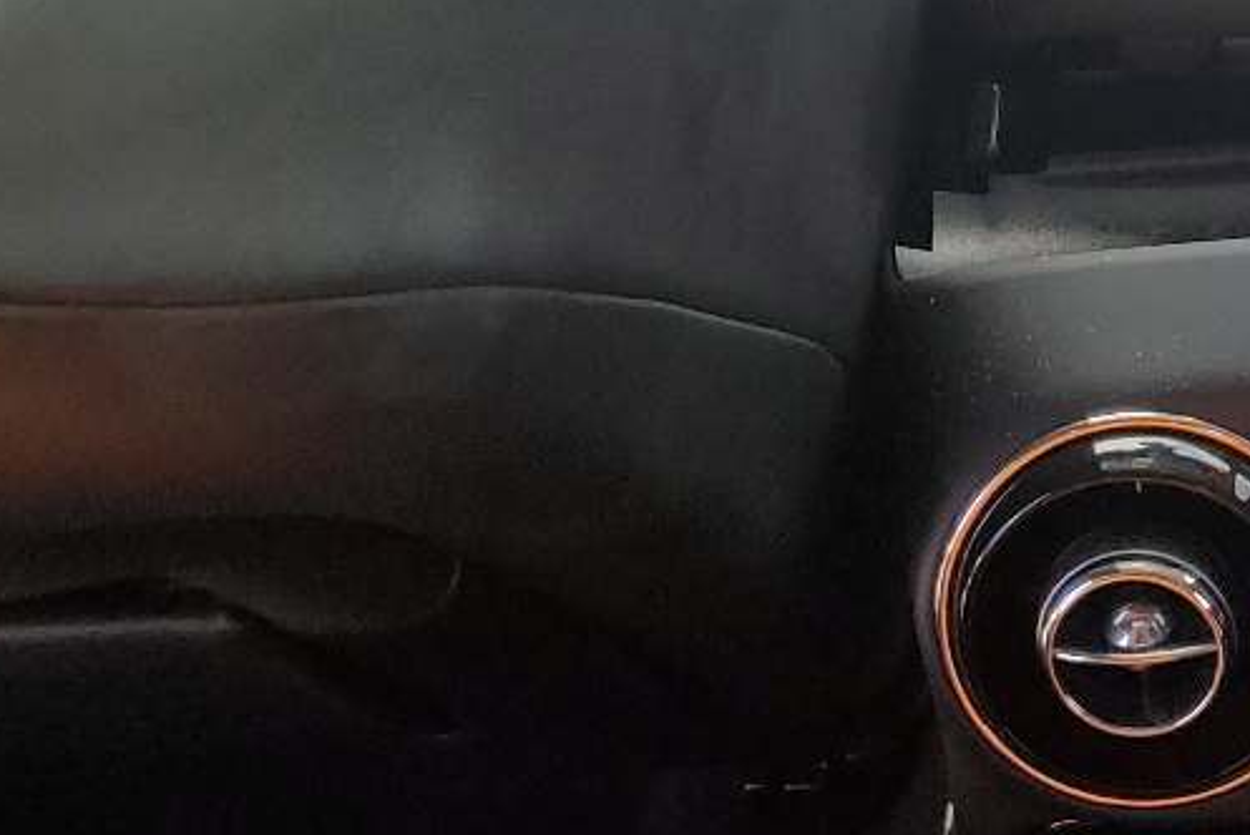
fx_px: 3022
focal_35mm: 87
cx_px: 1373
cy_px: -634
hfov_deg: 22.1
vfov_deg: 14.1
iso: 50
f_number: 1.5
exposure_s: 1/625
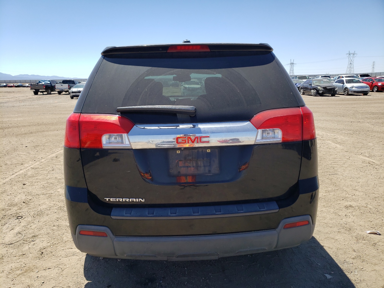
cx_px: 192
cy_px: 144
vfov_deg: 53.1
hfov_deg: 67.3
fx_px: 288
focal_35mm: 26
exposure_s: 1/2500
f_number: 1.5
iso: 50
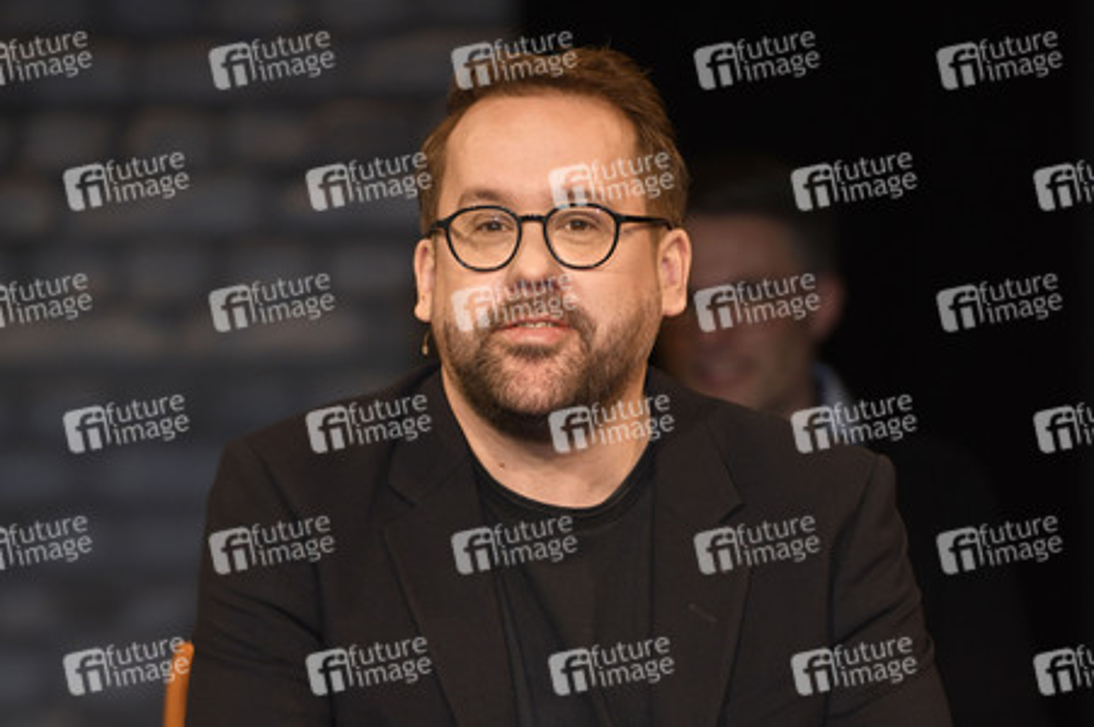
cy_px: 364
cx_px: 547
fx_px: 6073
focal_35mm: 200
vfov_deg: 6.9
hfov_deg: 10.3
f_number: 4
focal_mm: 200
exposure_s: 1/250
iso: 1000
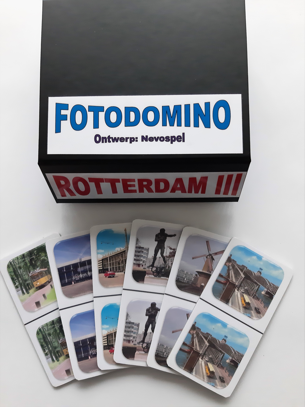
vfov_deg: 65.3
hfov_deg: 51.4
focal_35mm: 27
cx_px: 152
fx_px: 317
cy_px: 204
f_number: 1.7
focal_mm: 3.93
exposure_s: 1/60
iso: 400
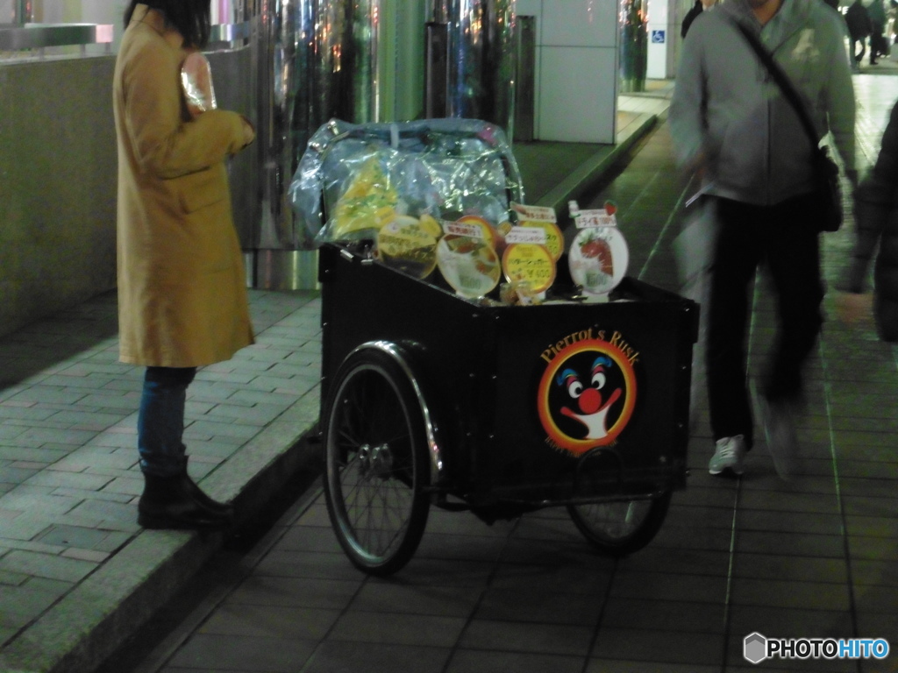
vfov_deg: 14.5
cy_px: 336
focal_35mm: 102
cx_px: 449
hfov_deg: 19.3
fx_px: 2646
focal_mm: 18.2
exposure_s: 1/8
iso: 1250
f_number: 5.3
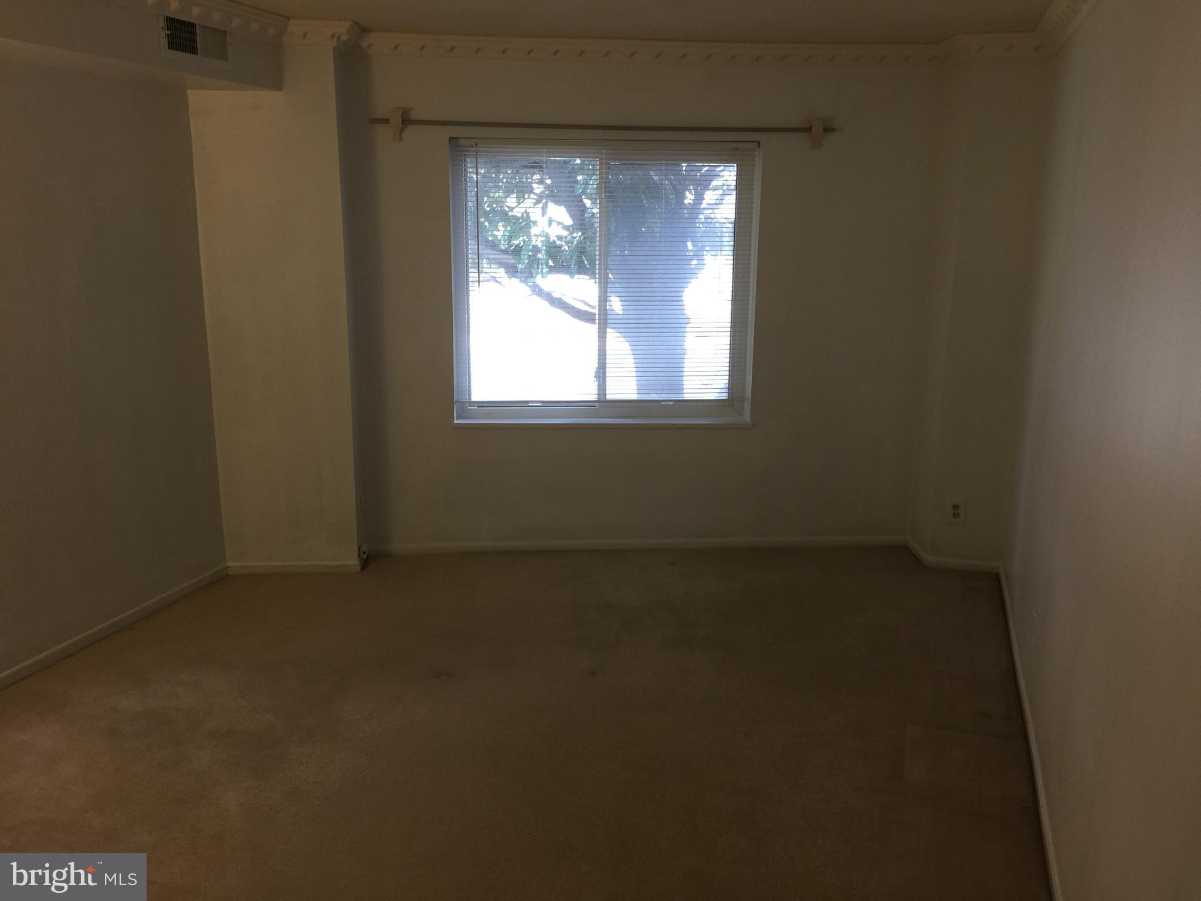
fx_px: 1006
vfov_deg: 48.2
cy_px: 450
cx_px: 600
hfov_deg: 61.7
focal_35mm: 29
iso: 32
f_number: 2.2
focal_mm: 4.15
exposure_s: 1/15
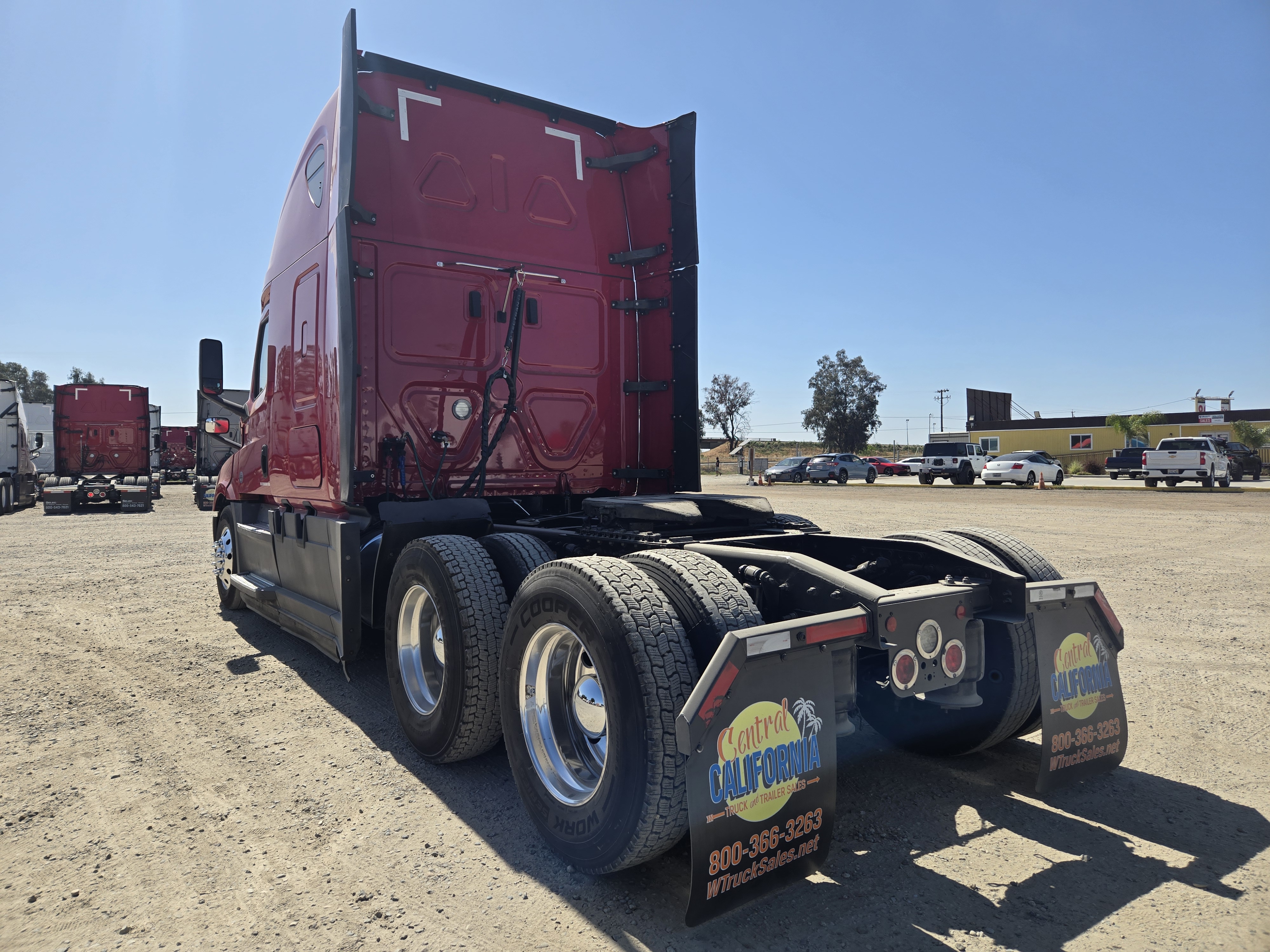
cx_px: 635
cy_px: 476
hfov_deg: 73.9
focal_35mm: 23
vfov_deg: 58.9
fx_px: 844
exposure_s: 1/1936
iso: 25
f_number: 1.8
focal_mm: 5.4
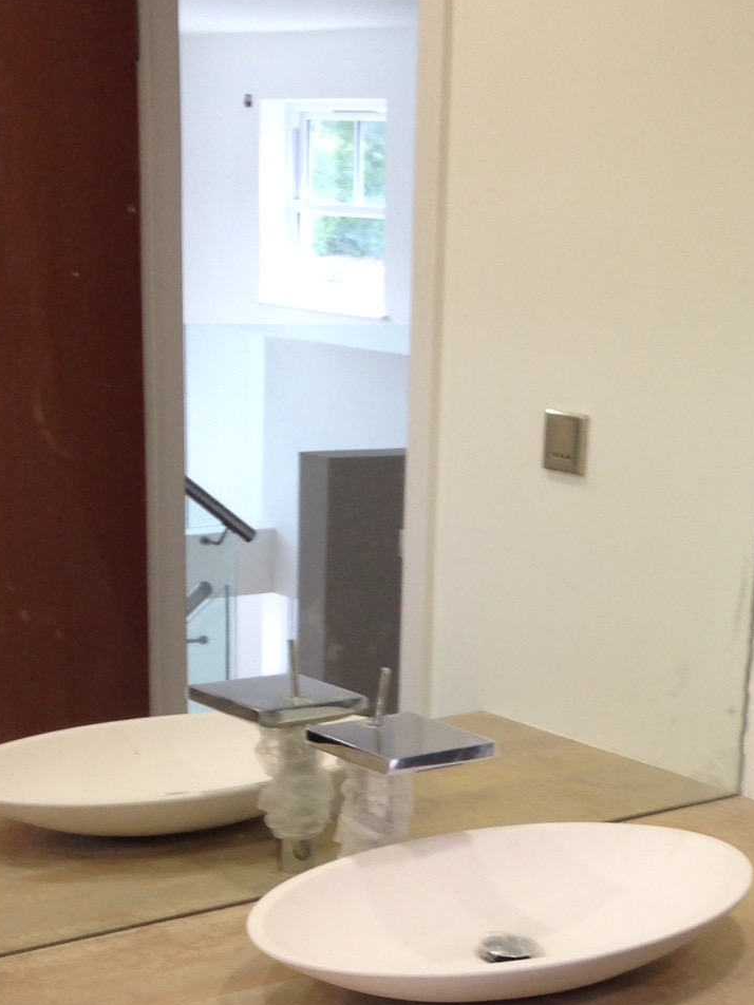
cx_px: 512
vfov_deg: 26.8
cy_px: 832
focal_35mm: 71
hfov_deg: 20.6
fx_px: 2062
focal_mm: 4.12
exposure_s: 1/24
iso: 50
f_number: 2.4
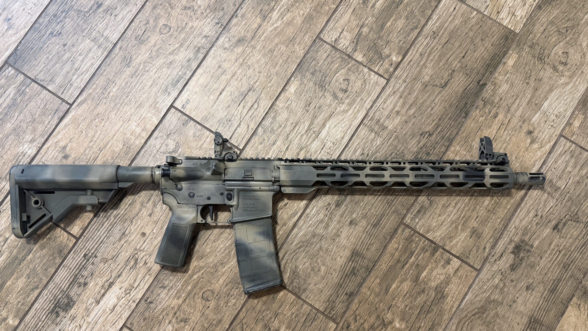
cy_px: 196
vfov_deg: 42.7
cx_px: 286
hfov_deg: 69.8
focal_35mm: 27
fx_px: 421
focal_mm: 6.76
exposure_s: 1/60
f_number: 1.78
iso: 320
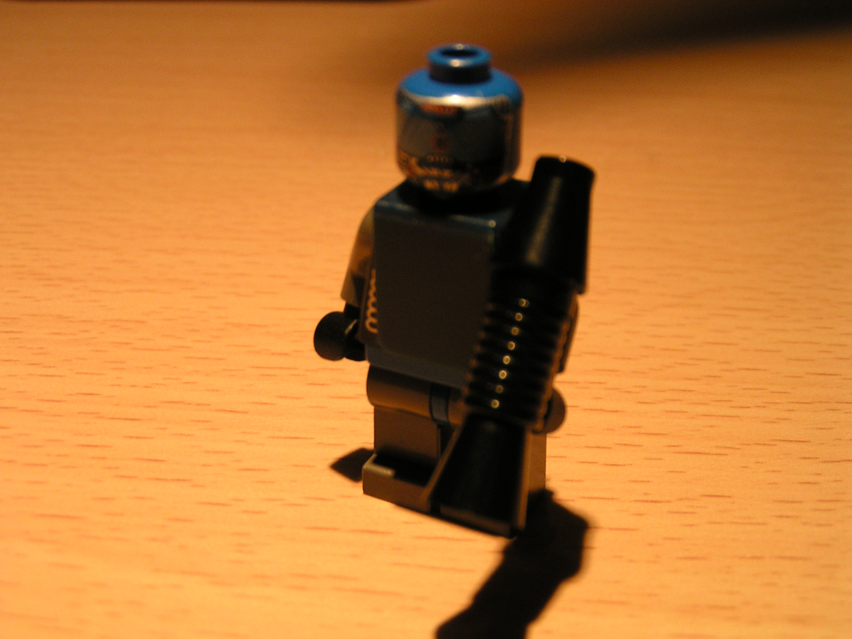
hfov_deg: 40.4
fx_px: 1157
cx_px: 426
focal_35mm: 47
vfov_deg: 30.9
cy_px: 320
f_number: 2.8
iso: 100
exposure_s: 1/50
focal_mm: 7.3
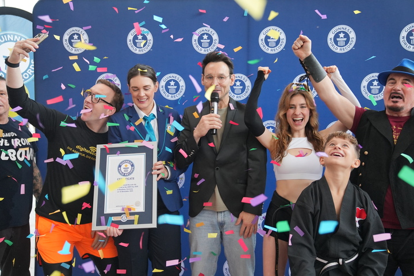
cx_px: 207
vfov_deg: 34.3
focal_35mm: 39
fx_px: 449
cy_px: 138
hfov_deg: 49.5
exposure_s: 1/500
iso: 3200
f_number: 3.2
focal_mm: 39
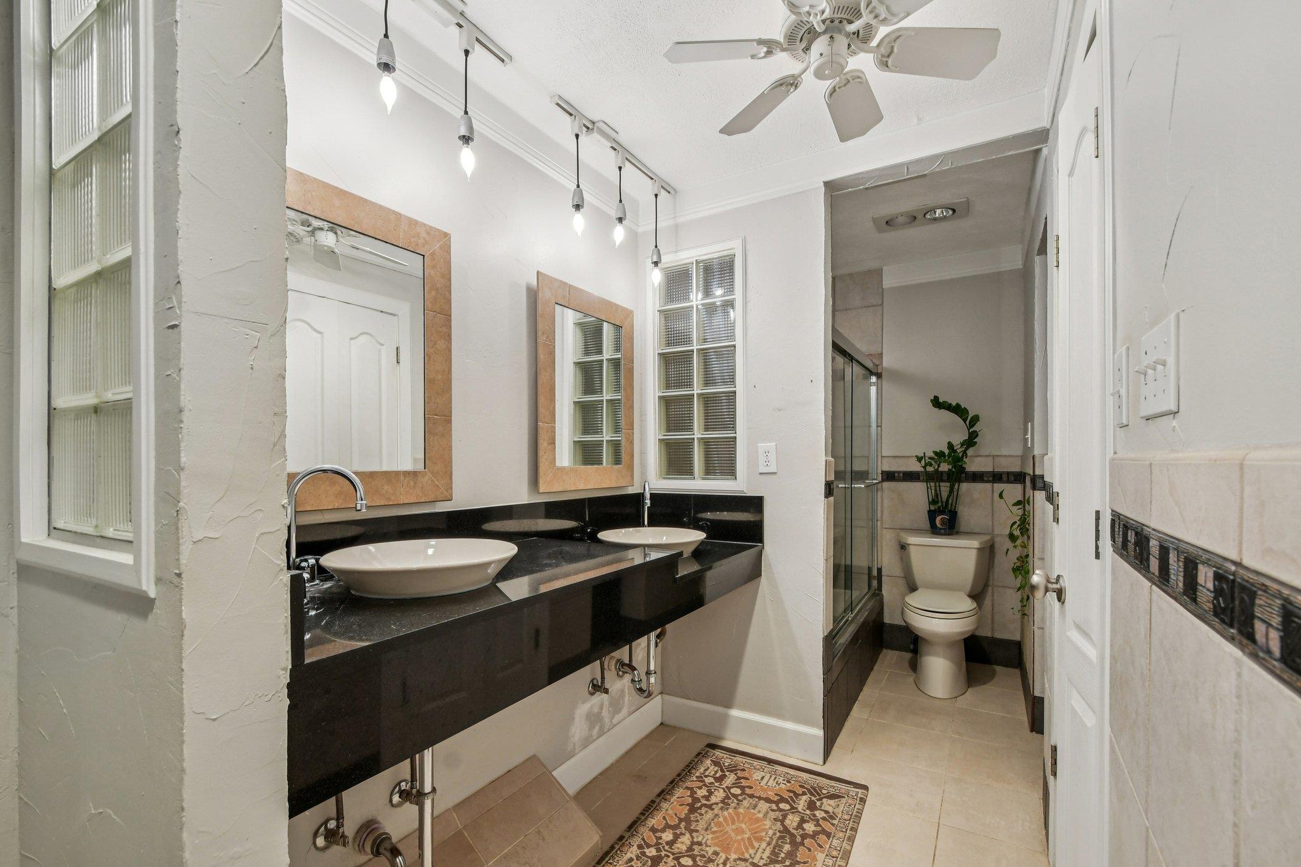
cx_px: 650
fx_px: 542
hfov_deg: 100.4
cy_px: 434
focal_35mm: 15
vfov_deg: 77.3
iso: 400
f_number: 8
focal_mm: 10
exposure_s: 1/15
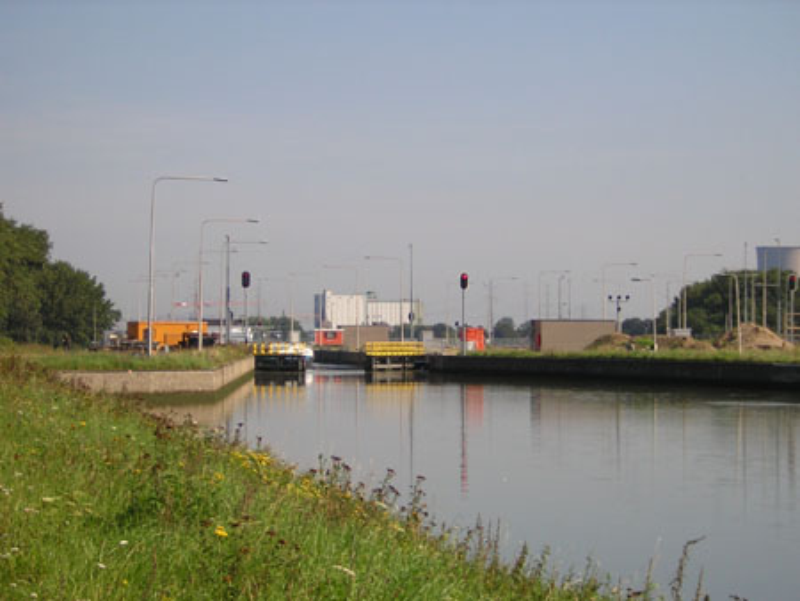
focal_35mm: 108
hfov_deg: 18.2
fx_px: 2497
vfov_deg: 13.7
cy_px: 300
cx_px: 400
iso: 100
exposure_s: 1/436
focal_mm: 14.1
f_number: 4.7
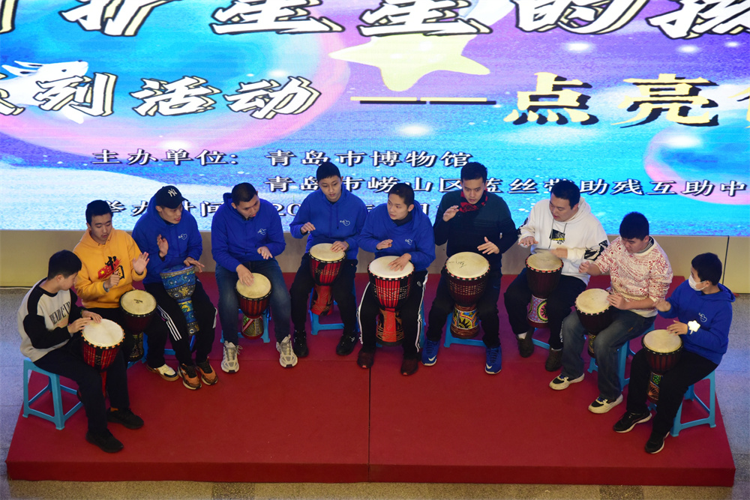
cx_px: 375
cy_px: 250
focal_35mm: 85
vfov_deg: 16.1
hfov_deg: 23.9
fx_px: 1771
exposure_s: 1/125
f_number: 5.6
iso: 3200
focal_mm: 85
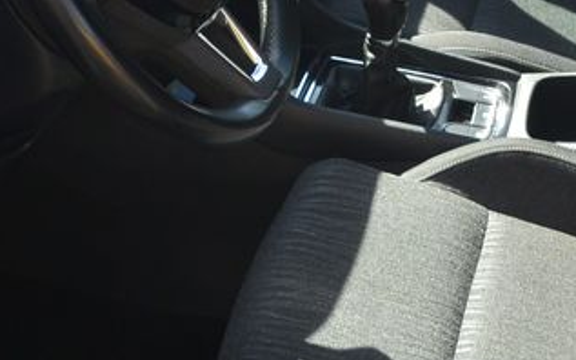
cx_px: 431
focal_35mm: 89
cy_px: 154
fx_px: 1397
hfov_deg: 23.1
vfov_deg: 14.7
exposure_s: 1/320
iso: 160
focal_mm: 10
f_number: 4
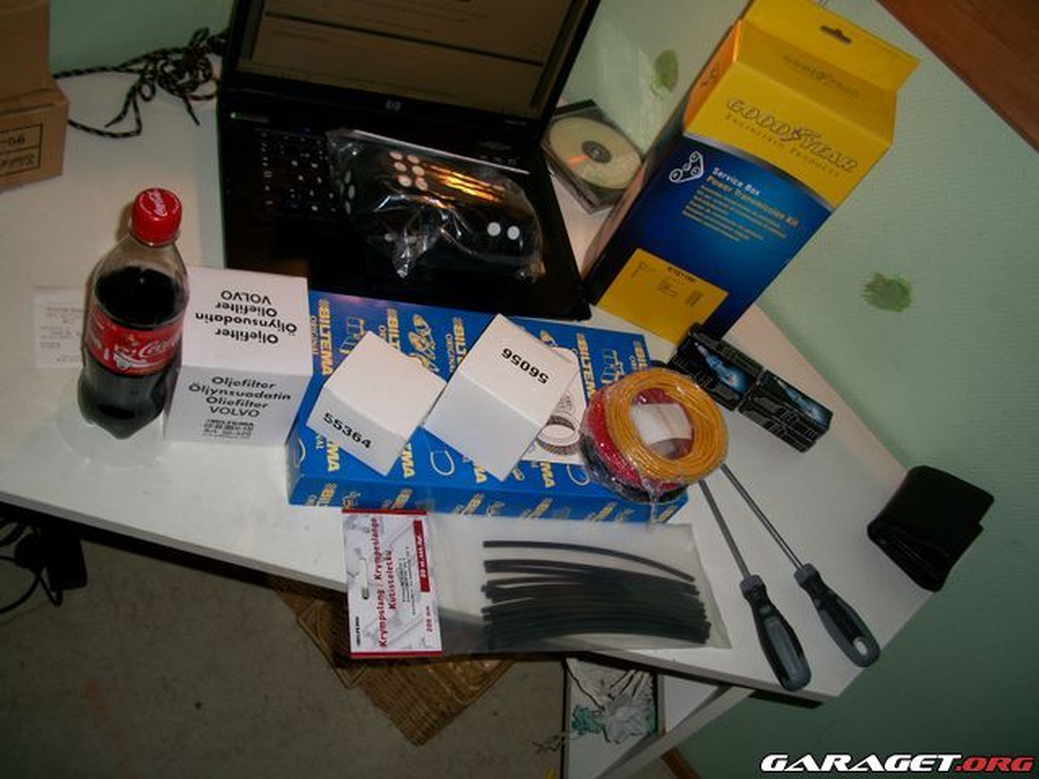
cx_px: 520
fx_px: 1051
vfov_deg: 40.7
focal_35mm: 35
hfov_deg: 52.6
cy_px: 390
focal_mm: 6.3
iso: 80
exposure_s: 1/60
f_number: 3.1
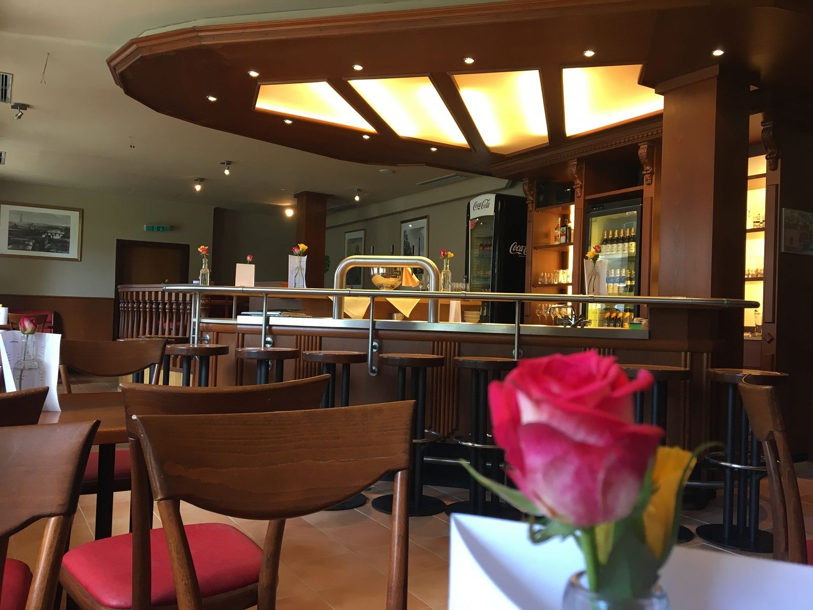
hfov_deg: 61.7
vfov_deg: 48.2
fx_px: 681
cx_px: 406
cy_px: 305
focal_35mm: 29
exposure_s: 1/33
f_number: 2.2
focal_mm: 4.15
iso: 64
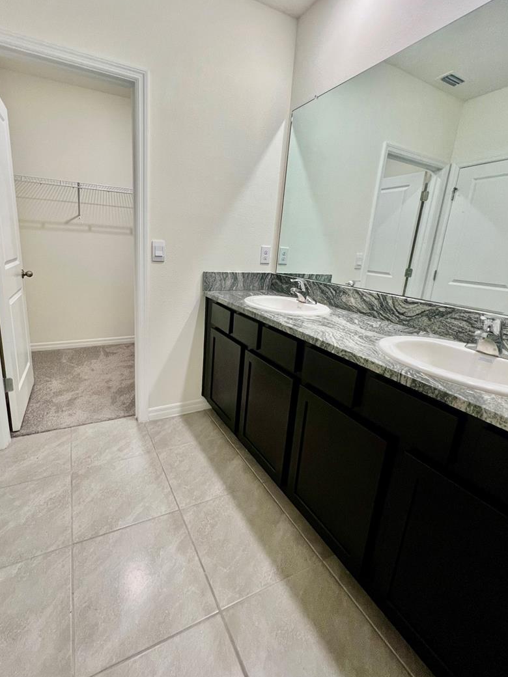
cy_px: 322
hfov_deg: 81.4
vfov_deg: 98.1
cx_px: 225
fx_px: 294
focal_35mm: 15
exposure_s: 1/120
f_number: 1.8
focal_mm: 1.57
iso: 200
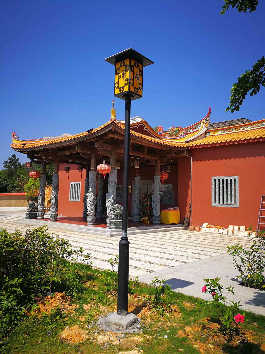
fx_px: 276
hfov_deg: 51.4
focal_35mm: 27
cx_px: 132
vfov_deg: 65.3
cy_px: 177
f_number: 2.2
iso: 50
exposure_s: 1/1323
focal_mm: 3.95
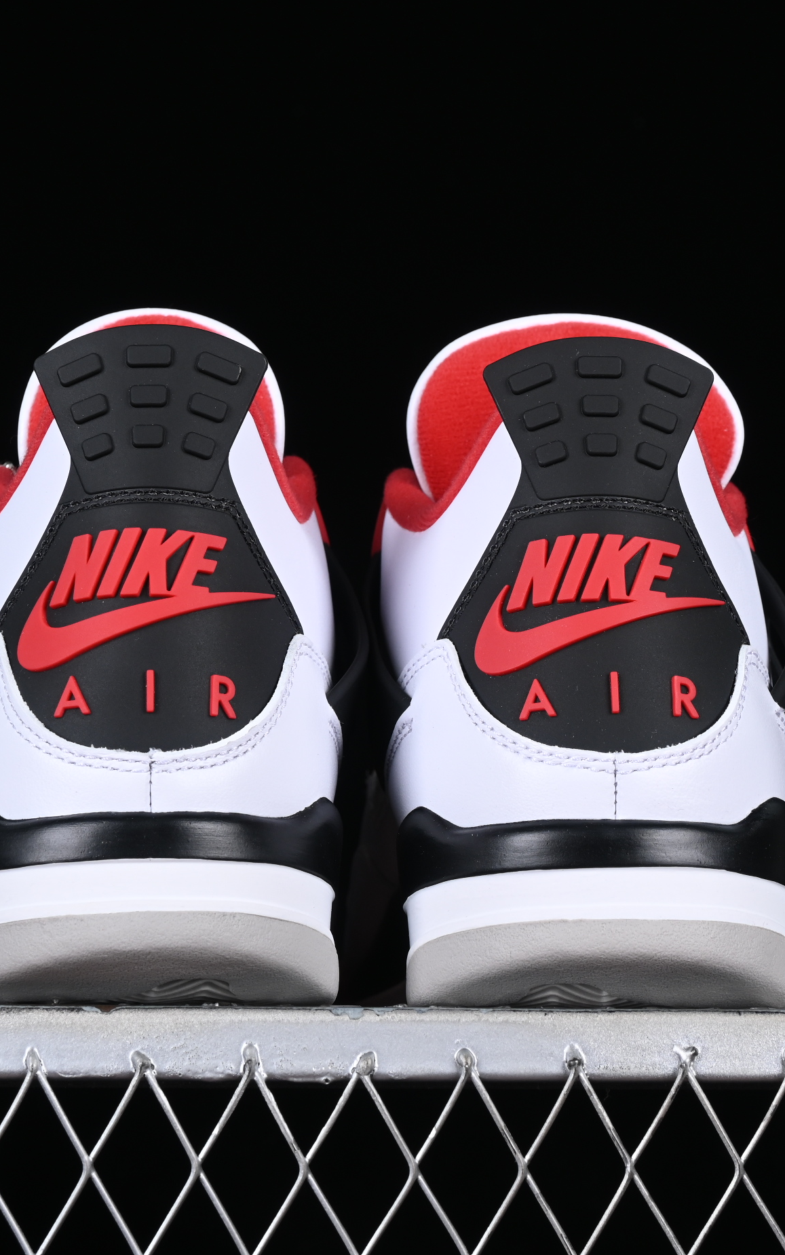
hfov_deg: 11.4
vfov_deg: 18.1
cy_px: 627
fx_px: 3935
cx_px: 376
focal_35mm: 115
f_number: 8
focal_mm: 50
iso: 160
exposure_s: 1/125
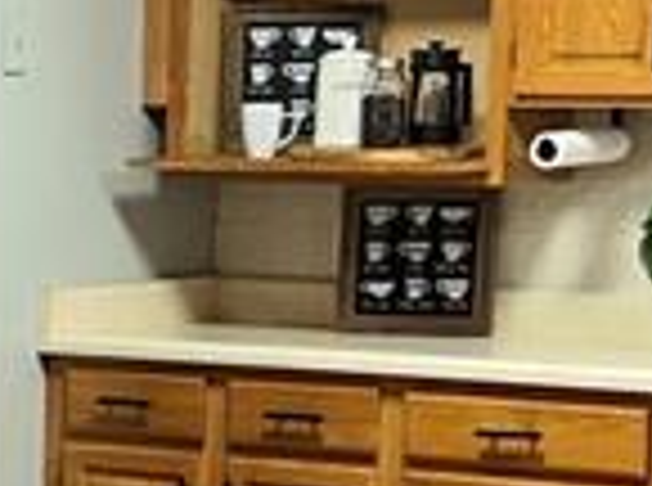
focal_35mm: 184
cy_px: 565
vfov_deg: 8.0
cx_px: -571
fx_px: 3457
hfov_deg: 10.1
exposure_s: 1/17
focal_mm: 5.7
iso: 64
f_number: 1.5
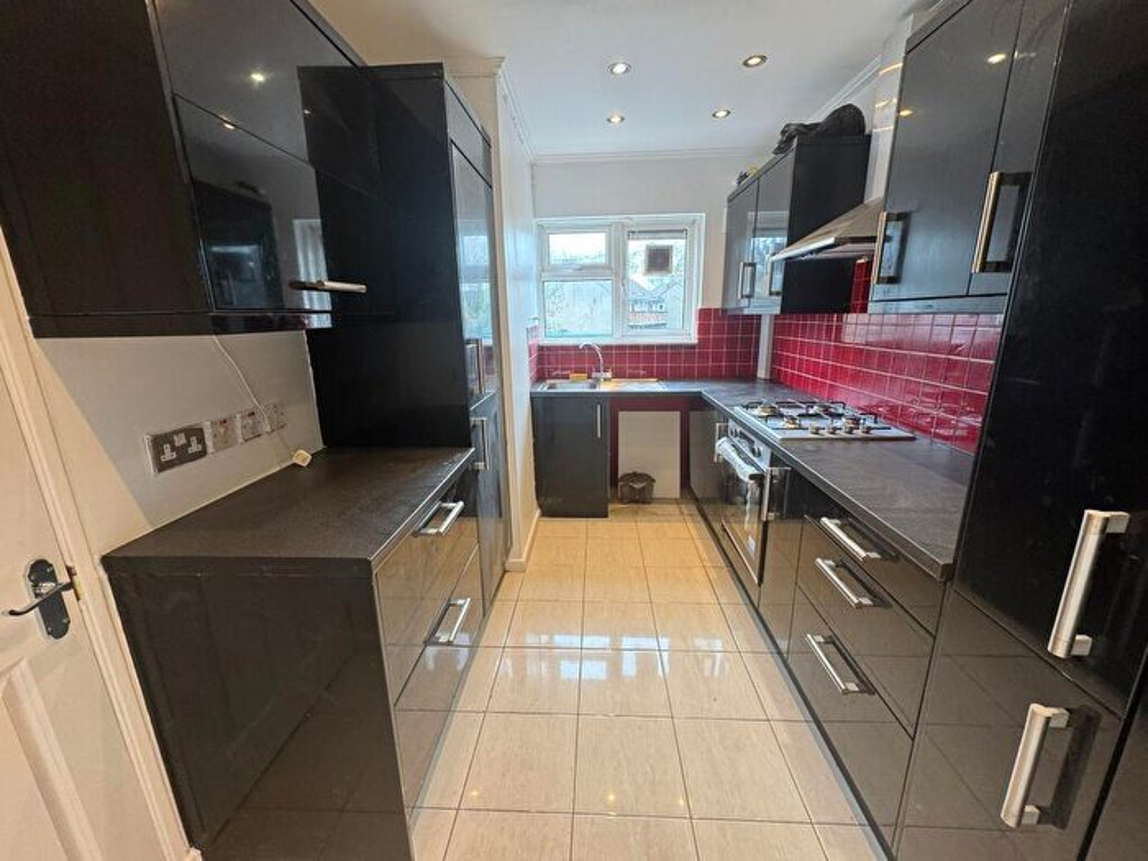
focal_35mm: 14
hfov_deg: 102.1
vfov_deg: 85.7
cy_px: 430
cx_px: 574
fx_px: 464
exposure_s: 1/100
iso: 160
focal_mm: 2.22
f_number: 2.2
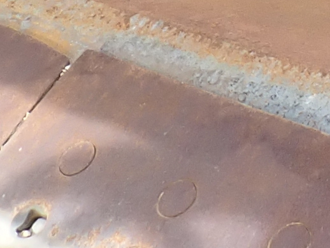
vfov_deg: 6.8
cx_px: 387
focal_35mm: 193
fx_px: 1841
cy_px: -534
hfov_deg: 10.1
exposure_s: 1/160
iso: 100
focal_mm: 4.5
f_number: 2.8
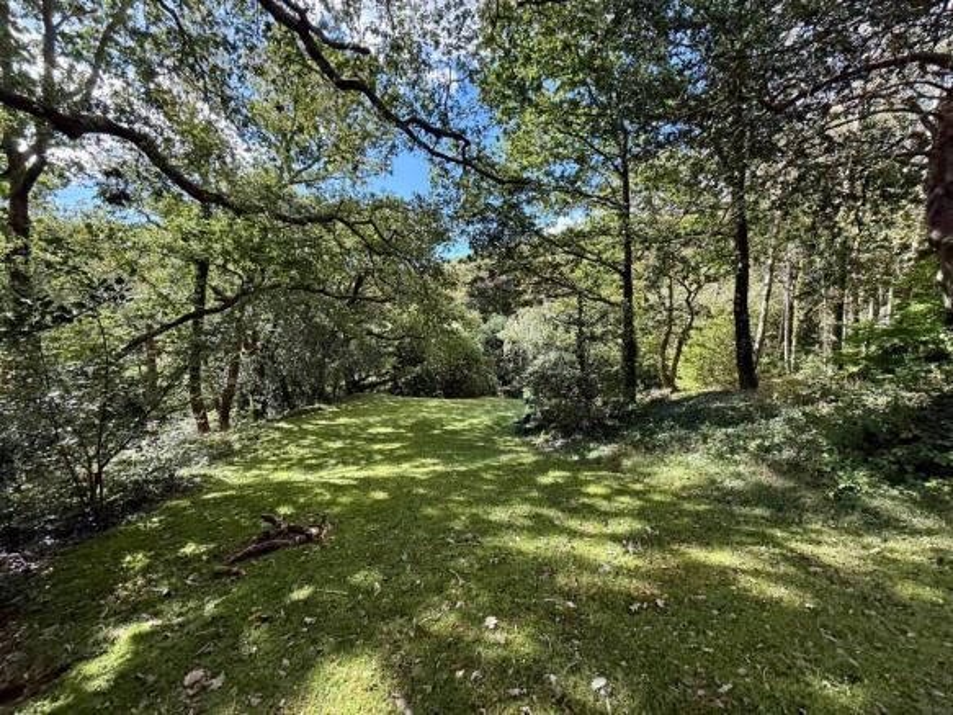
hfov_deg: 102.1
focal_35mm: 14
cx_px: 476
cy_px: 358
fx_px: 385
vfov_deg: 85.7
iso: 64
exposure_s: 1/243
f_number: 2.2
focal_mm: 2.22
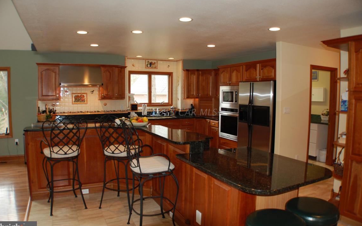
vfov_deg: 40.6
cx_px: 181
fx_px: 306
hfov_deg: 61.2
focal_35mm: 31
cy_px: 112
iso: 400
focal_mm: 20
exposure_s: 1/60
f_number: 3.8
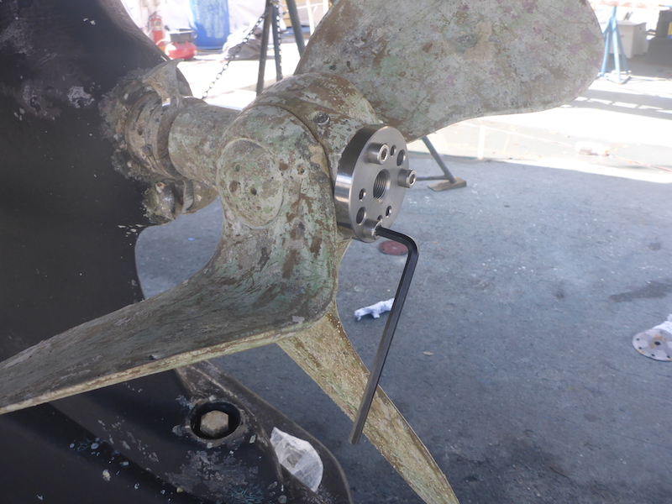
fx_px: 544
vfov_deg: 49.7
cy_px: 252
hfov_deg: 63.4
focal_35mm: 28
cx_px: 336
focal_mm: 4.9
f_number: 3.3
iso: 100
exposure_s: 1/125
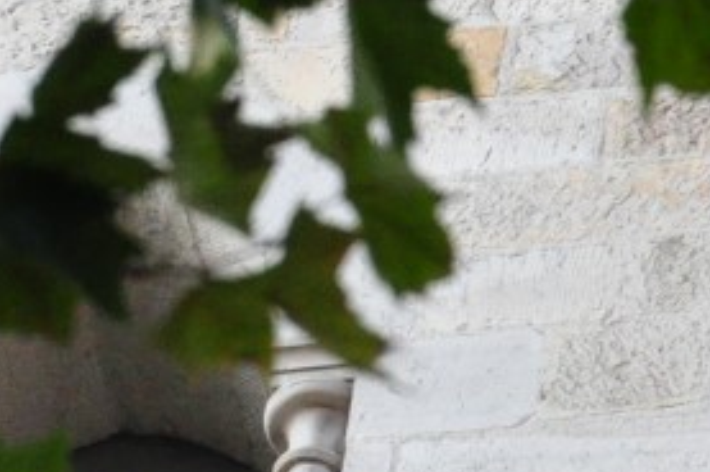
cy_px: 1198
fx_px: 18181
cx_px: 1259
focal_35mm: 923
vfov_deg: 1.5
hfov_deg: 2.2
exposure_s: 1/1000
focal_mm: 105
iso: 1600
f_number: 8
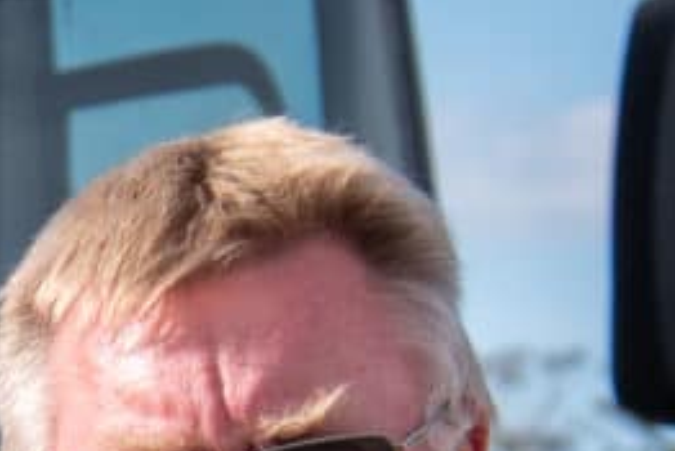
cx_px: -541
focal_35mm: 600
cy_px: 679
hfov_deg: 3.4
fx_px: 11256
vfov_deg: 2.3
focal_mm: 82
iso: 200
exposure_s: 1/250
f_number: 8
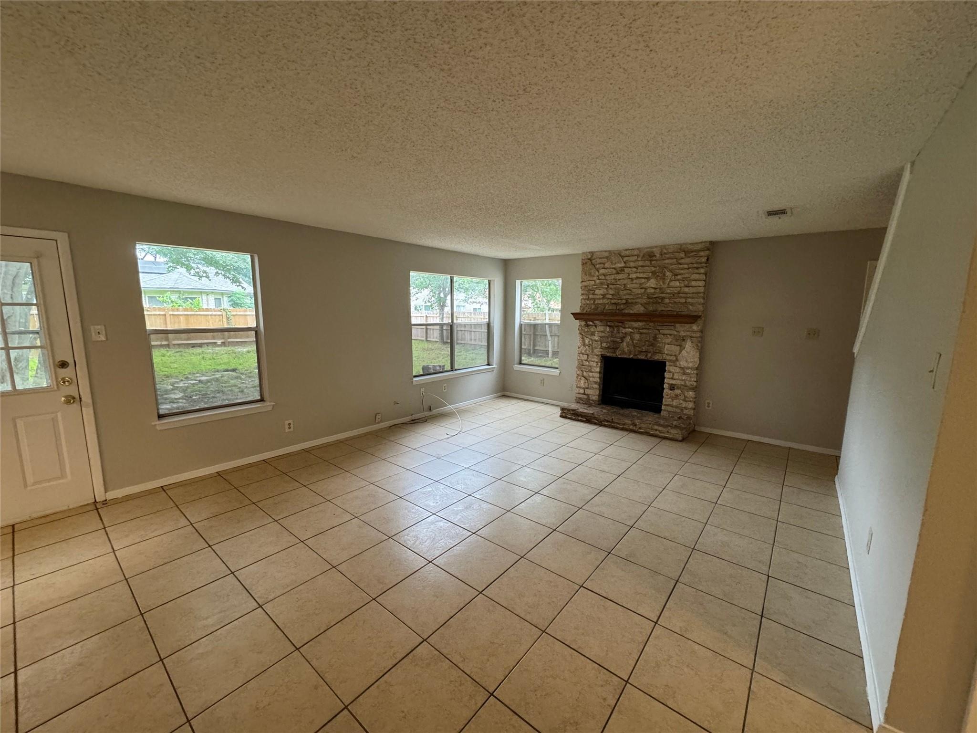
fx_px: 395
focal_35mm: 14
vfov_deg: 85.7
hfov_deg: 102.1
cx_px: 488
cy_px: 366
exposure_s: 1/60
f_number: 2.2
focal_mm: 2.22
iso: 320
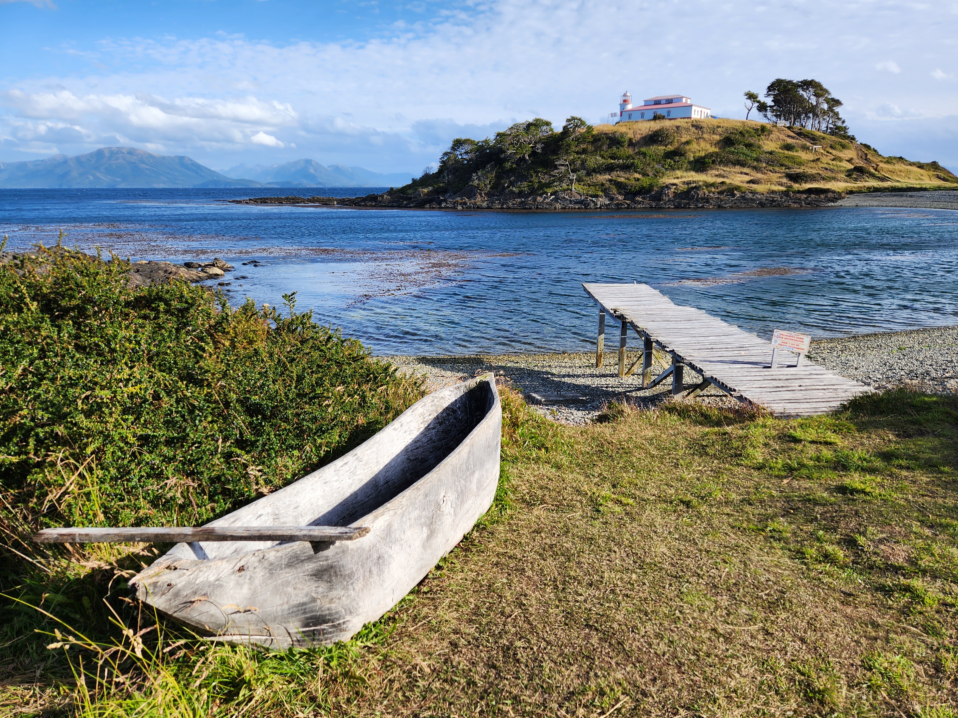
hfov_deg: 69.3
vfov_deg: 54.8
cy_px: 390
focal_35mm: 25
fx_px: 692
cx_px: 512
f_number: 1.8
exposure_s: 1/989
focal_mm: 5.4
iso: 20
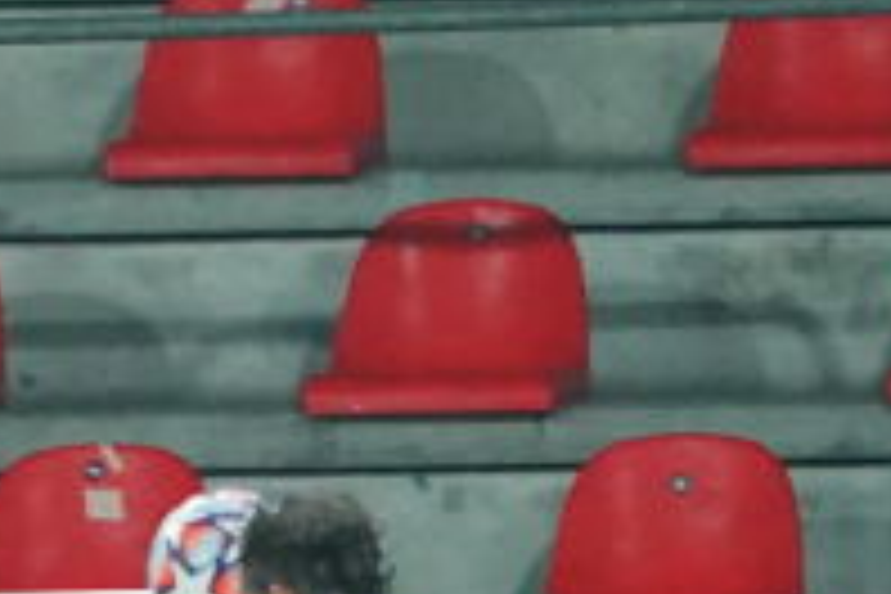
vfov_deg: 0.4
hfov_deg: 0.7
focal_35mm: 3107
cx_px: -360
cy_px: 1222
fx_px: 76892
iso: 4000
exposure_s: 1/2000
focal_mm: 400
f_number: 2.8
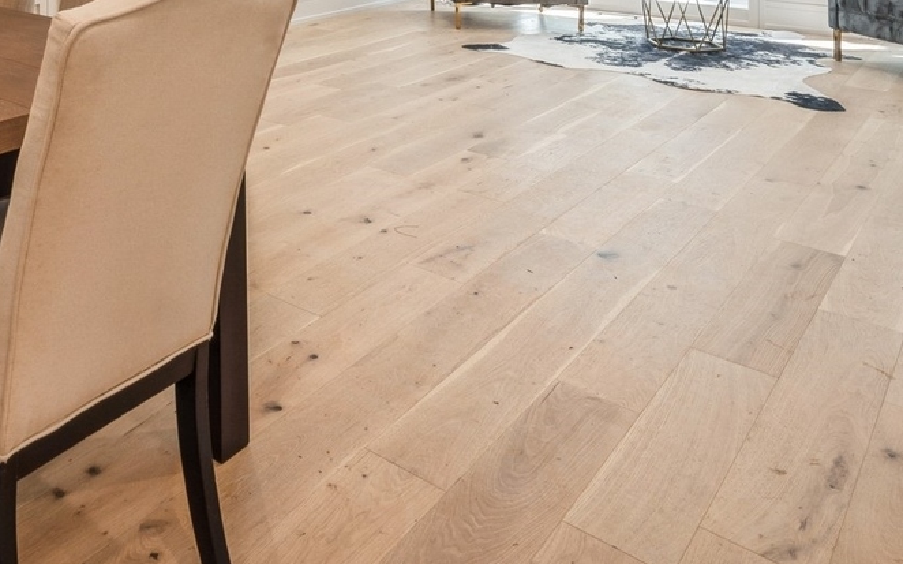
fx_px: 861
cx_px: 68
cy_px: -107
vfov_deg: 30.8
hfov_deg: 48.6
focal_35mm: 35
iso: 100
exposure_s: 1/4
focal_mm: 14
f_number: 9
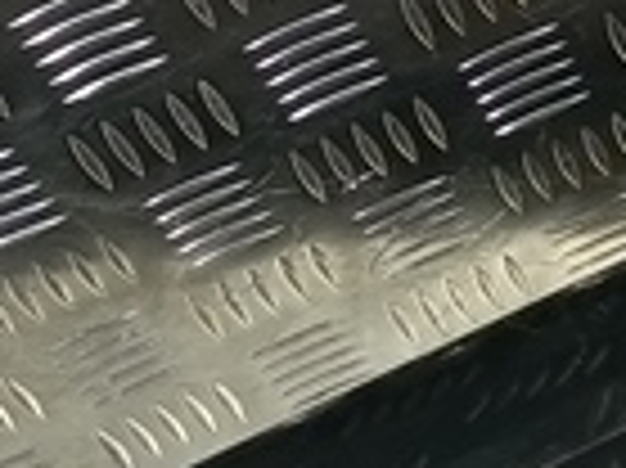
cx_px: 721
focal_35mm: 170
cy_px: 459
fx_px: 3072
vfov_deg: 8.7
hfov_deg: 11.4
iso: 214
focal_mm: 4.11
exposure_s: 1/50
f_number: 1.6
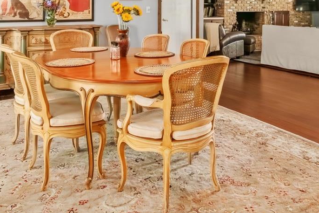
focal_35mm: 35
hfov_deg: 54.1
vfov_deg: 34.7
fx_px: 310
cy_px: 4
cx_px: 191
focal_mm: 10
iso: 250
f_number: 9
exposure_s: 1/2.5
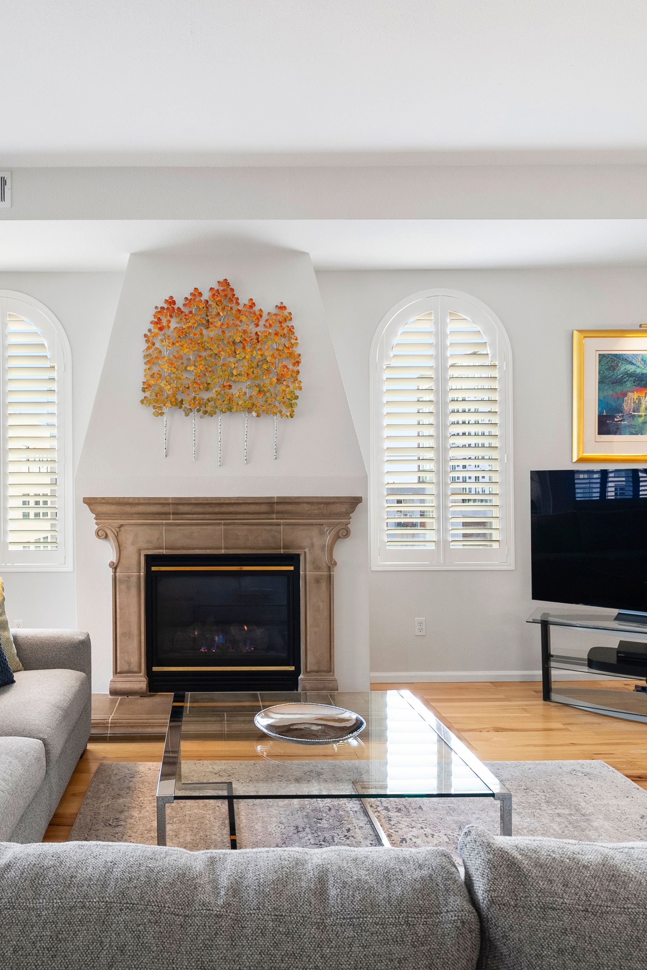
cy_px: 494
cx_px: 205
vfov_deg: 69.4
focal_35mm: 26
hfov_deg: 48.5
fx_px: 701
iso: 1000
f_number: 8
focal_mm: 17
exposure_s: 1/10
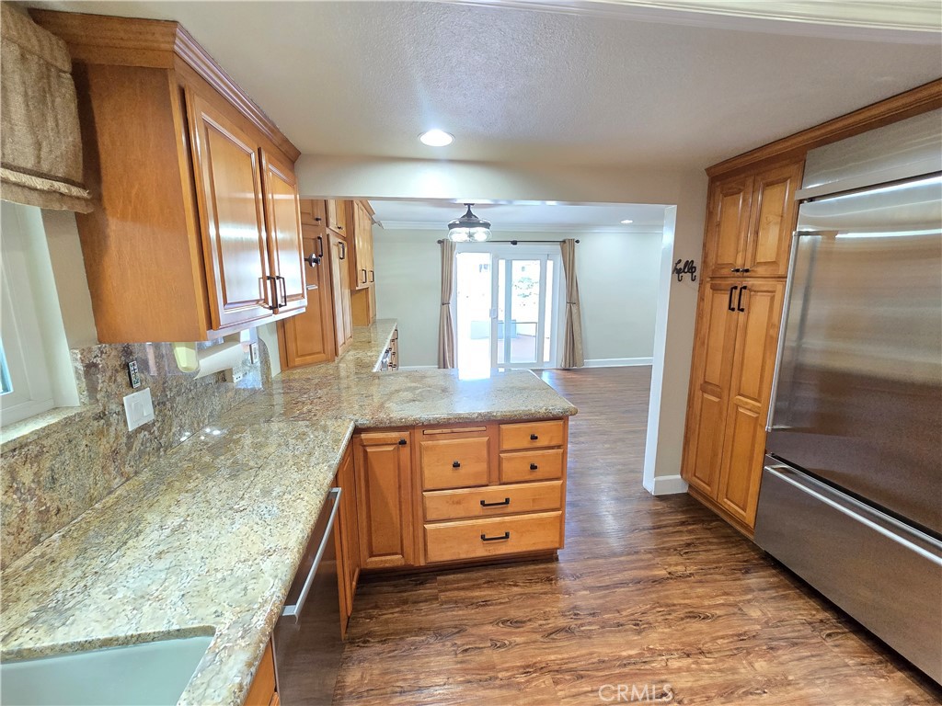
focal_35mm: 13
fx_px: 354
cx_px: 471
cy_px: 353
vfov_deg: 89.9
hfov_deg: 106.2
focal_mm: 2.2
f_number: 2.2
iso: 800
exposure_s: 1/60
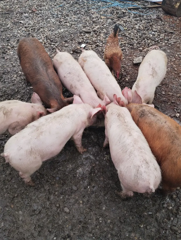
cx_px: 90
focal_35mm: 28
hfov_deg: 49.9
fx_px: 195
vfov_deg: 63.4
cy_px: 120
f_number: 1.8
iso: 100
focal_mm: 4.27
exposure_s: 1/161
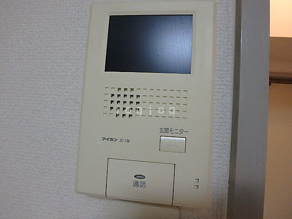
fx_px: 177
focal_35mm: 21
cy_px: 110
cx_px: 146
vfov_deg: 63.4
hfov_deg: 79.0
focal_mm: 3.7
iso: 640
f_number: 3.5
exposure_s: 1/125
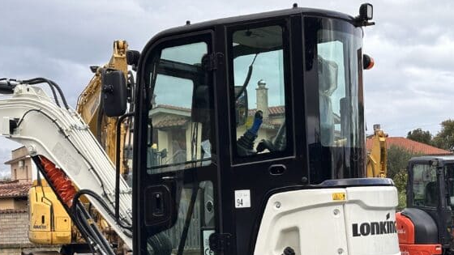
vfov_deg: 14.2
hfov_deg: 25.2
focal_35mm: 84
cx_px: 148
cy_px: 240
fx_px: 1011
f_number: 1.78
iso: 64
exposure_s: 1/1289
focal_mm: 6.86
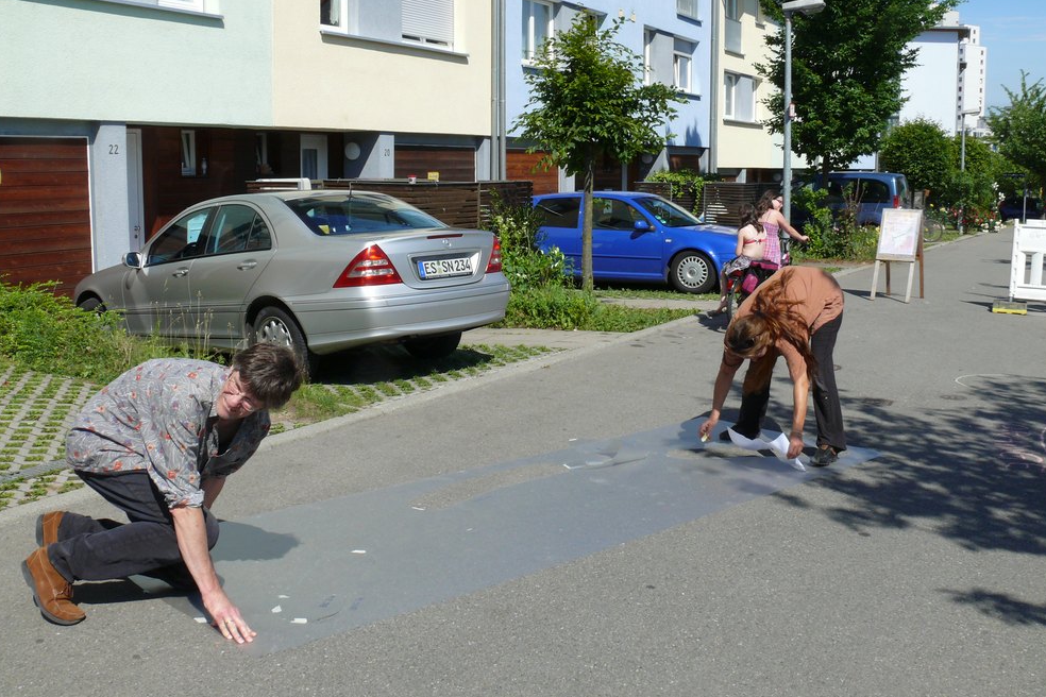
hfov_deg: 51.9
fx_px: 1075
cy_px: 304
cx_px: 521
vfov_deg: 35.9
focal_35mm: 37
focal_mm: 7.4
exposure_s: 1/400
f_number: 6.3
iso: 100
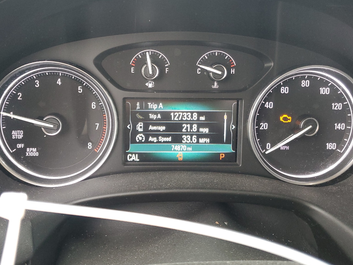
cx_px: 162
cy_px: 112
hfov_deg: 53.9
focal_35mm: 34
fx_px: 347
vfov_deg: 41.7
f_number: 1.5
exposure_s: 1/60.2
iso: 171
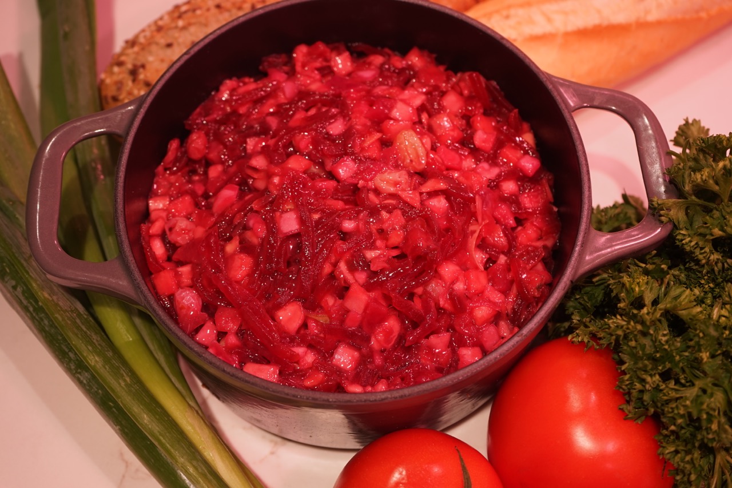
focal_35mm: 52
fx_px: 1057
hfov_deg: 38.2
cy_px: 244
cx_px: 366
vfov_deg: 26.0
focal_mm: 52
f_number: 6.3
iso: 100
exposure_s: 1/30
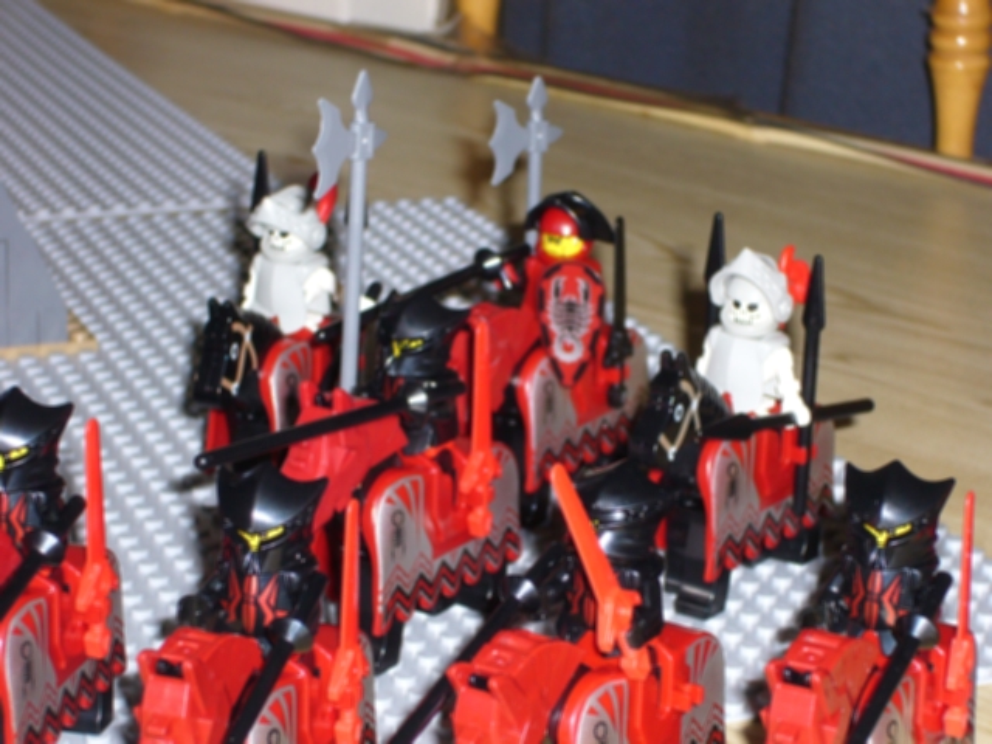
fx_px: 3009
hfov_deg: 18.7
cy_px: 372
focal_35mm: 105
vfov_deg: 14.1
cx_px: 496
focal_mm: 17.4
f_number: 5
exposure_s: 1/60
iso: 125
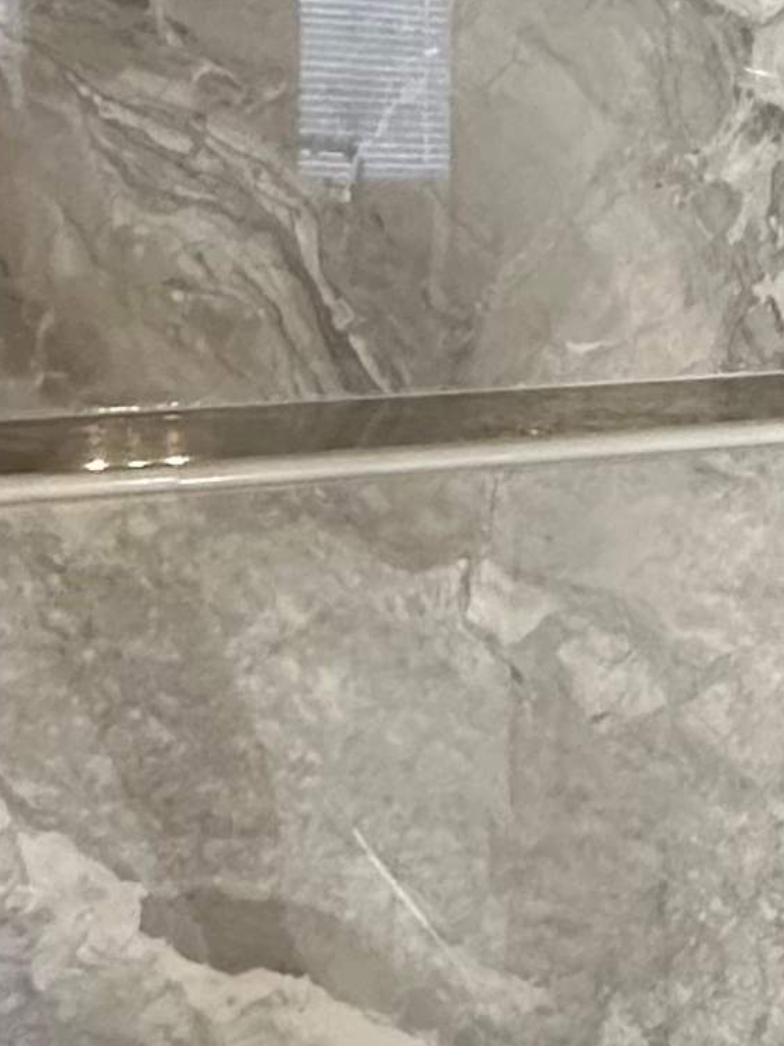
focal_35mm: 76
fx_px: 2296
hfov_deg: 15.9
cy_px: 339
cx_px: 1484
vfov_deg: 25.5
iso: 320
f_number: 2.2
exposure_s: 1/60
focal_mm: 2.22
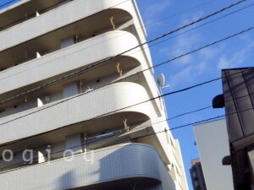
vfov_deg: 30.1
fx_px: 345
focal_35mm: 47
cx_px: 41
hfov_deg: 38.5
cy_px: 154
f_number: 3.1
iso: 100
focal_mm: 4
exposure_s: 1/1000
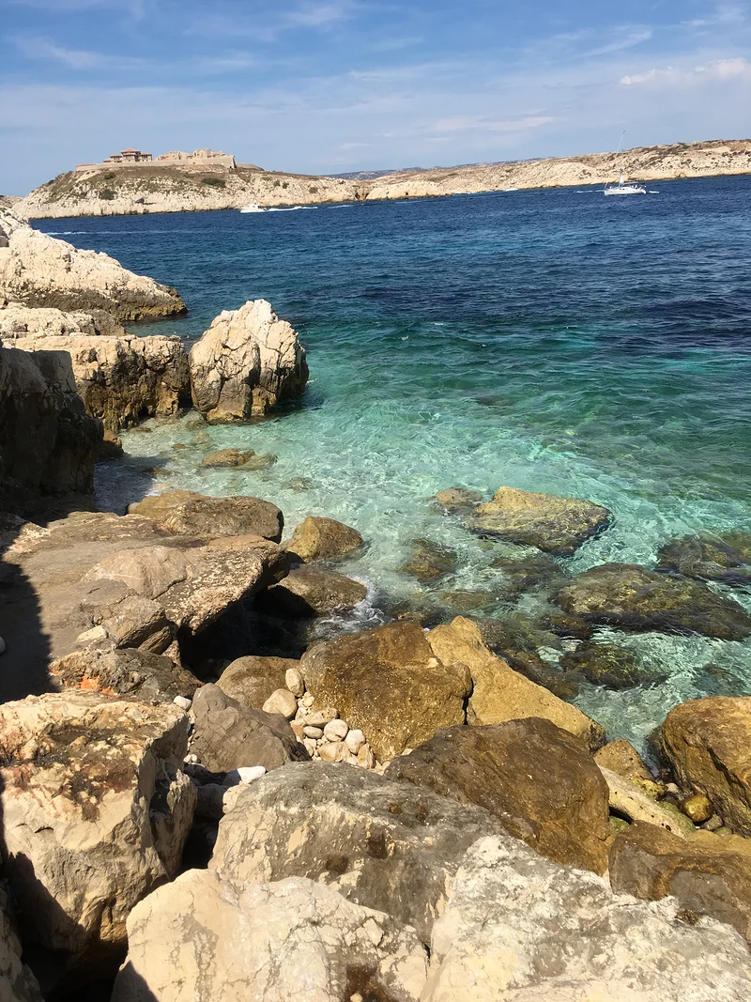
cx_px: 376
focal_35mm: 29
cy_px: 501
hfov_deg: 48.2
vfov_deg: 61.7
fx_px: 839
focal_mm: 4.15
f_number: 2.2
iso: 25
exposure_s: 1/2137
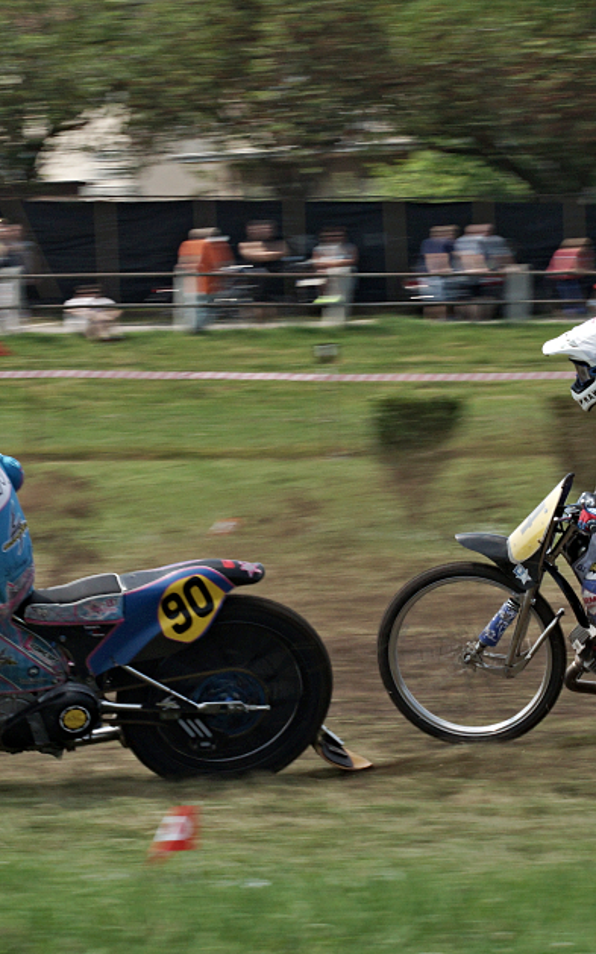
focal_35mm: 204
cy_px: 504
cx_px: 291
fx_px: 5303
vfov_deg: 10.3
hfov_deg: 6.4
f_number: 14
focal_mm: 70
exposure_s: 1/250
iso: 200
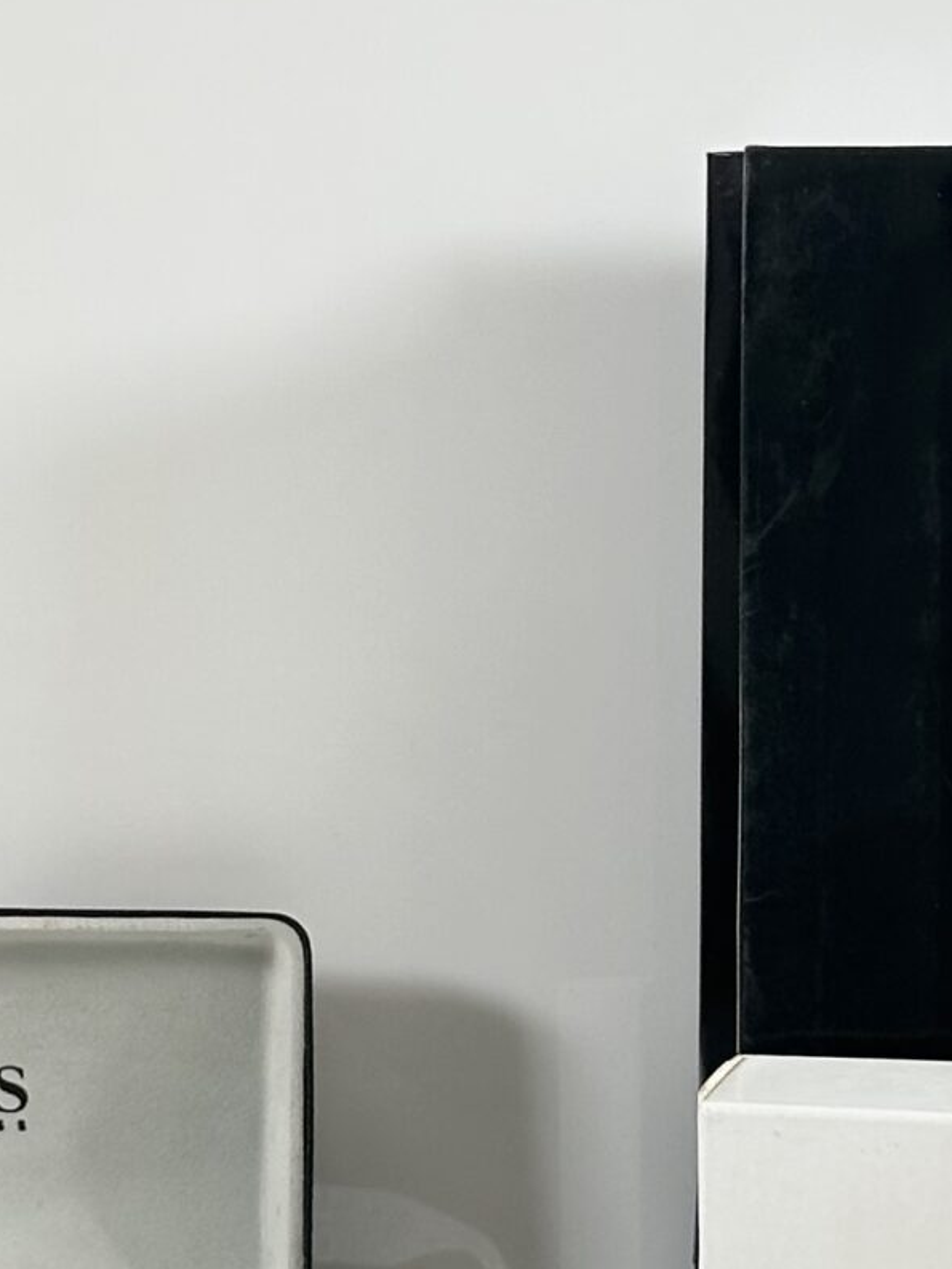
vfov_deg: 12.7
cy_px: 784
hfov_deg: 9.5
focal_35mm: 155
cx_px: 170
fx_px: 5682
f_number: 1.78
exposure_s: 1/50
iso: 50
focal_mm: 6.86
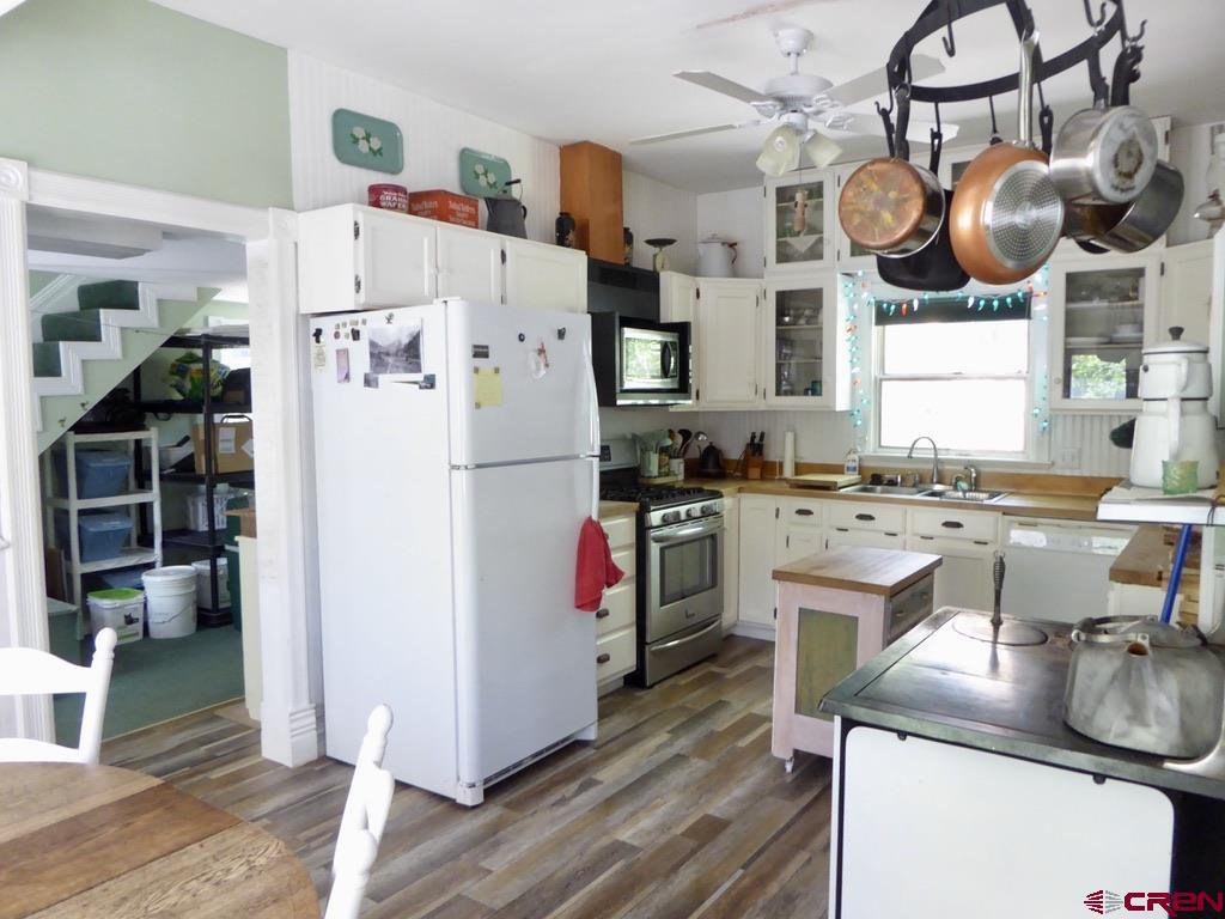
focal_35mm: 25
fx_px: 885
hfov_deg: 69.4
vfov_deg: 54.9
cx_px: 612
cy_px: 460
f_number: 3.3
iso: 400
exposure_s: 1/15
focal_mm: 4.3
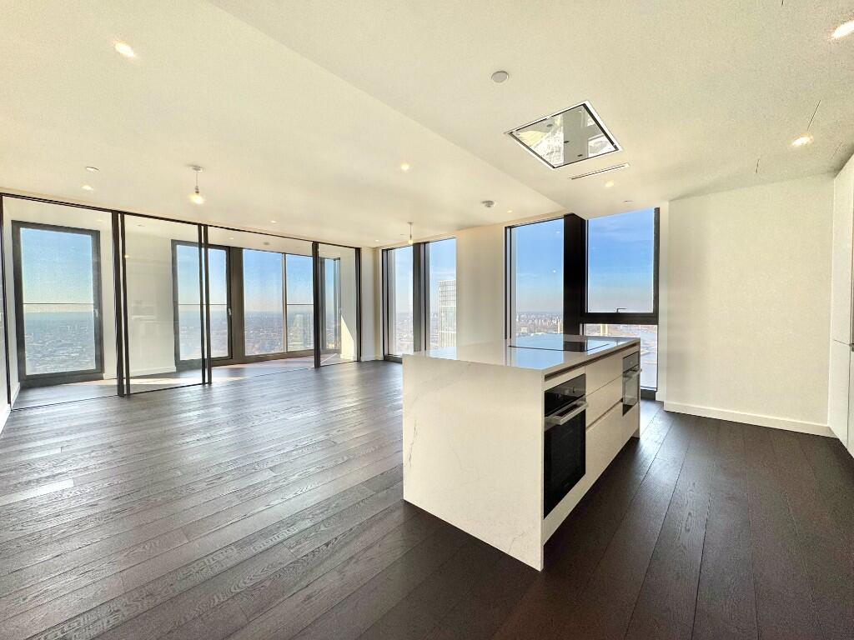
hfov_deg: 102.1
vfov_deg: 85.7
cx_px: 427
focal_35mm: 14
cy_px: 320
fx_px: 345
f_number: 2.2
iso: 40
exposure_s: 1/578
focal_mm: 2.22
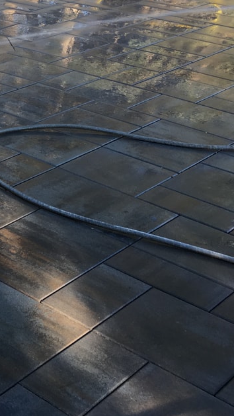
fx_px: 739
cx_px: -187
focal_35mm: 67
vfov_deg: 31.4
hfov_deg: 15.5
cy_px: 188
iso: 25
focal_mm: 4.15
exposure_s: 1/120
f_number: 2.2
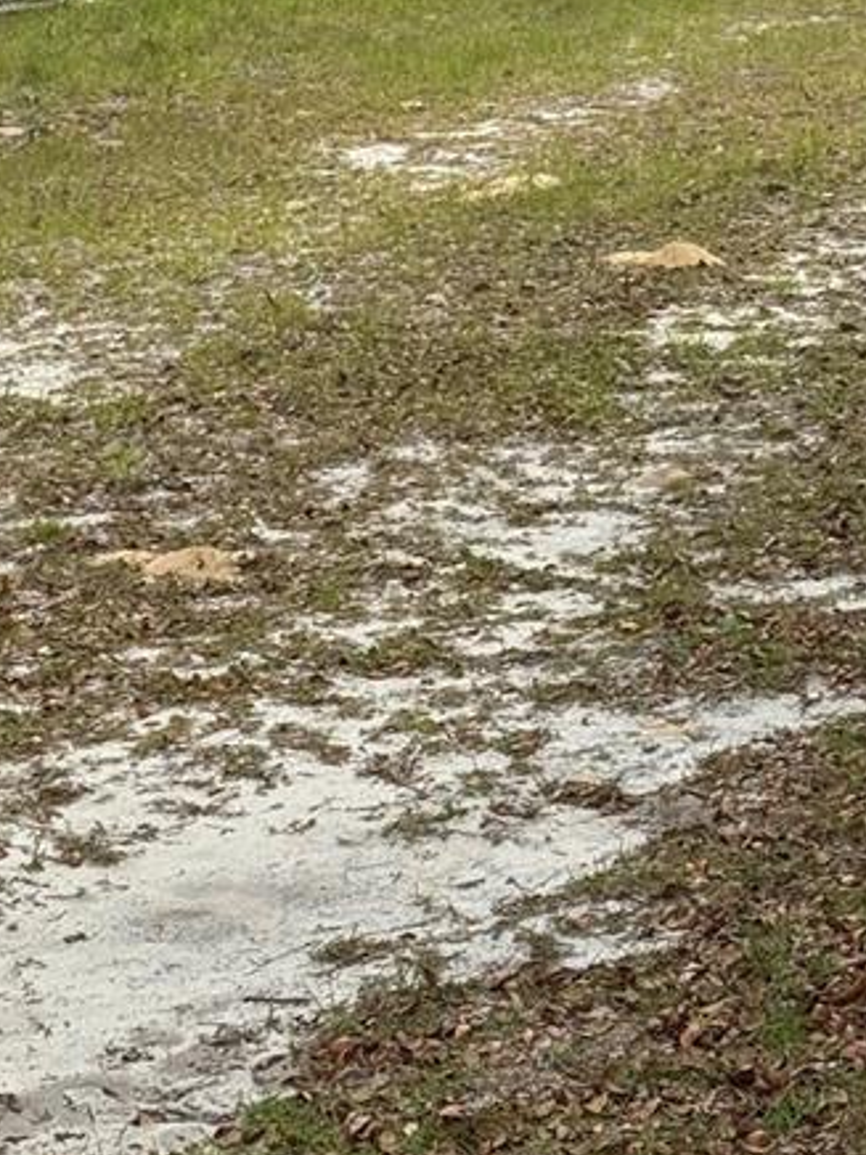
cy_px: -95
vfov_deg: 14.6
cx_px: 471
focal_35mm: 132
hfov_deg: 11.2
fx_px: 4403
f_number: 1.78
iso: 64
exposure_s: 1/2110
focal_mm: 6.76
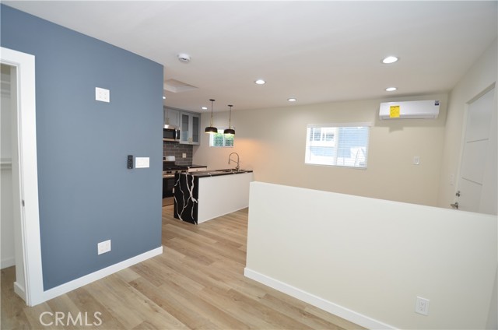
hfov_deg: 100.5
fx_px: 207
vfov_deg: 77.1
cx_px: 249
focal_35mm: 15
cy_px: 165
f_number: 4
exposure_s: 1/60
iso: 250
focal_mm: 10
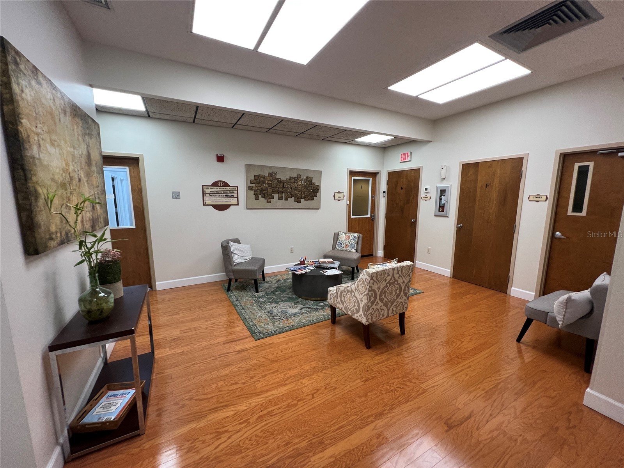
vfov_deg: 89.9
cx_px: 312
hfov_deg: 106.2
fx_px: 234
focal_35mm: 13
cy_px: 234
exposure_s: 1/120
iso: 160
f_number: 1.8
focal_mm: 1.57
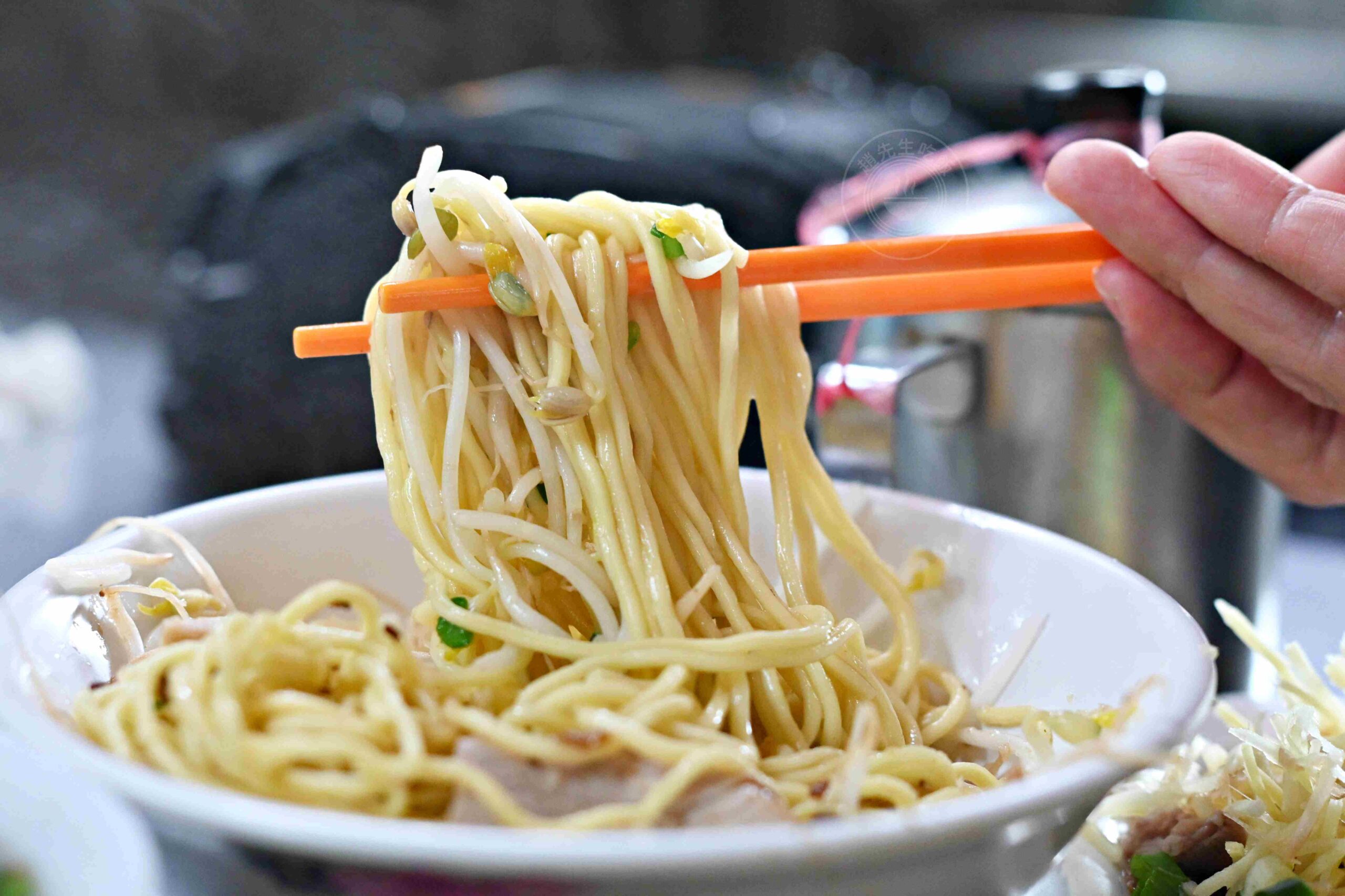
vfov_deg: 18.2
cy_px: 448
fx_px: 2802
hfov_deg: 27.0
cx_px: 672
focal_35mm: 75
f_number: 3.2
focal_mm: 50
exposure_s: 1/200
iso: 2800
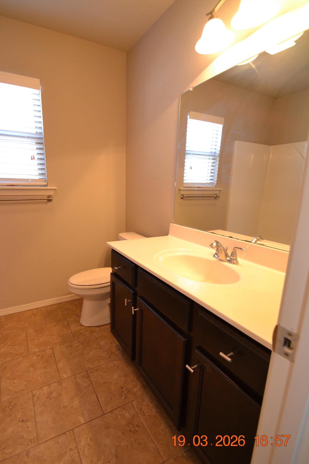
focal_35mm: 16
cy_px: 246
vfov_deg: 96.6
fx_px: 206
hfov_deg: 73.7
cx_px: 145
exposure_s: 1/60
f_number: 3.5
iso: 1100
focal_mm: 10
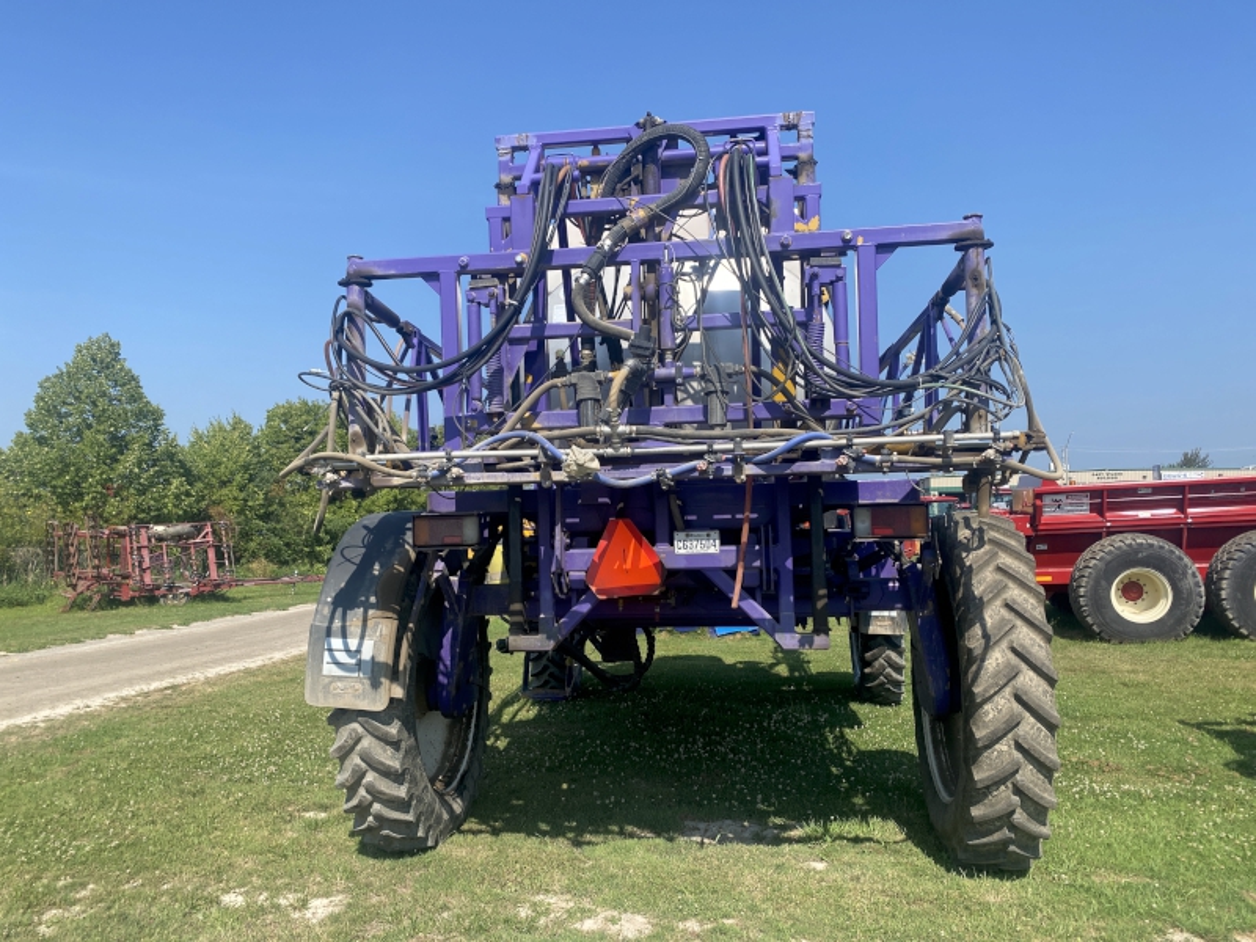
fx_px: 943
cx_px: 628
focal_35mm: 26
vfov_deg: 53.1
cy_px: 471
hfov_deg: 67.3
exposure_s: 1/2183
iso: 32
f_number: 1.8
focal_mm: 4.25
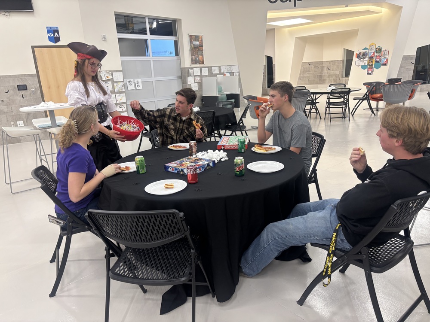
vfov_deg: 53.1
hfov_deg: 67.3
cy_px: 161
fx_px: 323
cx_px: 215
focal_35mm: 26
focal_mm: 5.96
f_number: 1.6
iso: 160
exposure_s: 1/58
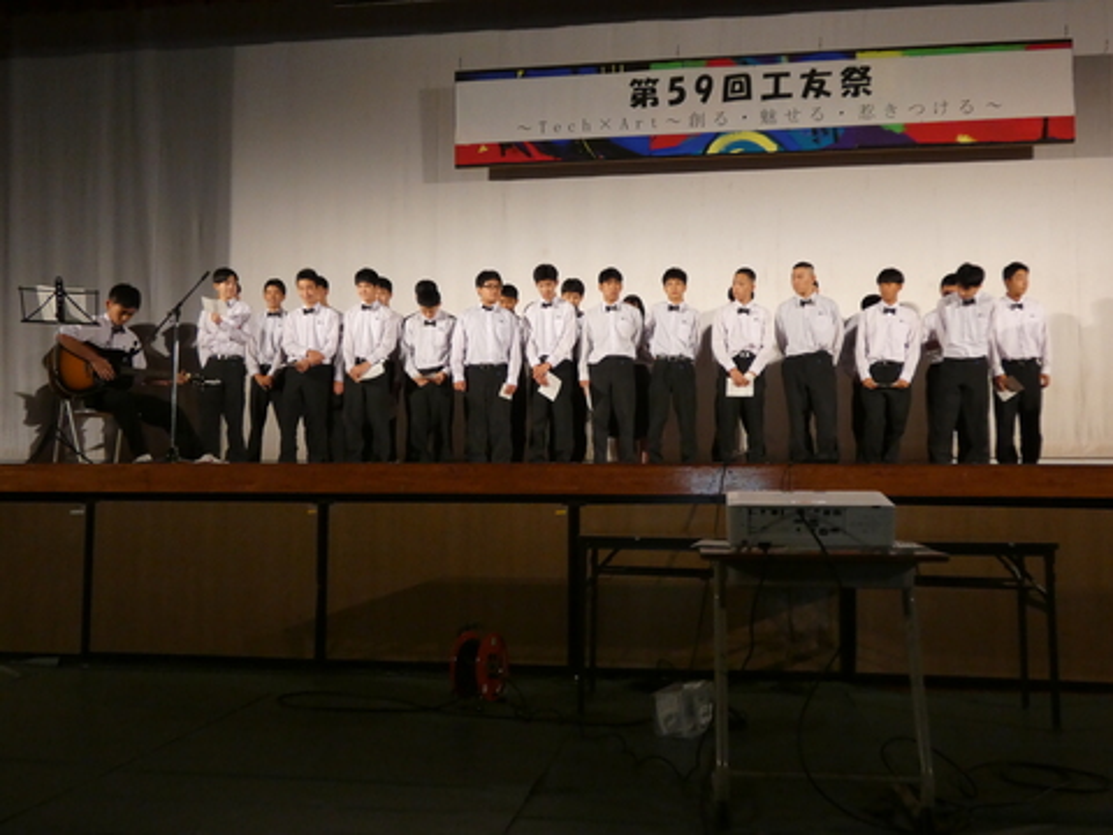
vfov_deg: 42.9
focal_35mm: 33
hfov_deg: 55.4
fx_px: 1061
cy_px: 418
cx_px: 556
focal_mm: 6
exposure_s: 1/80
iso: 320
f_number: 3.4
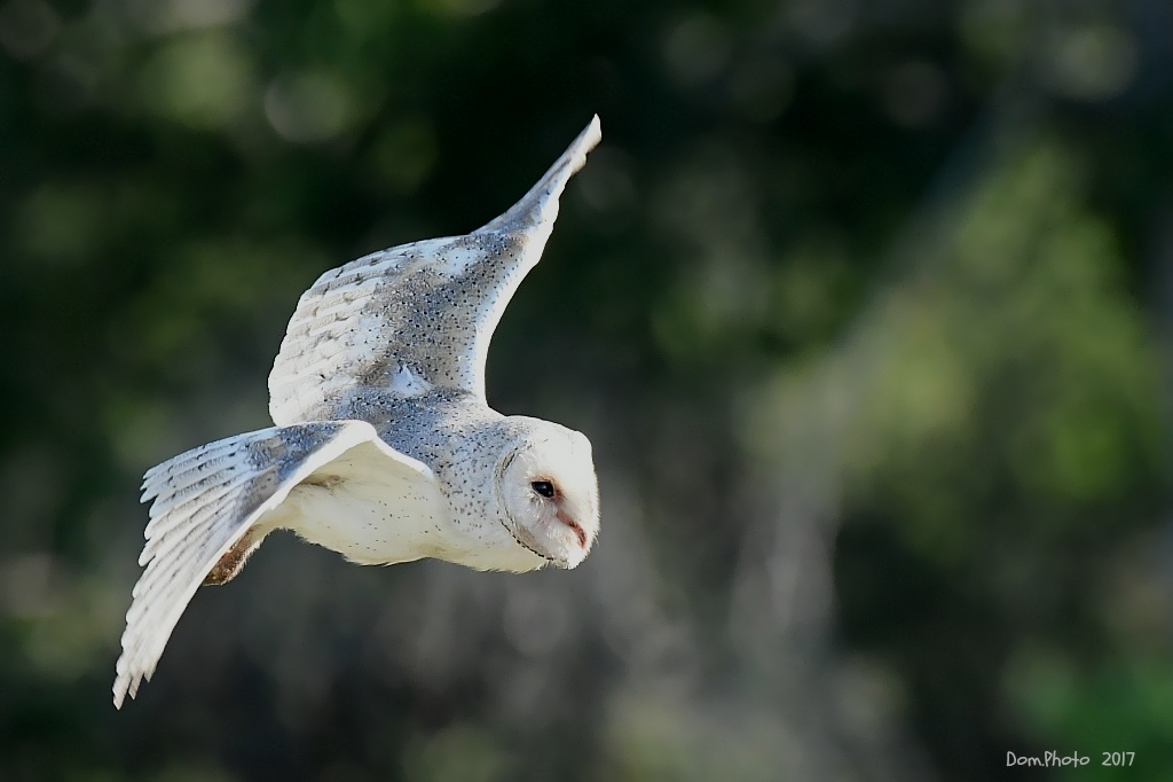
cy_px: 391
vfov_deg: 1.8
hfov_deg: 2.8
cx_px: 586
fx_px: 24428
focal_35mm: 750
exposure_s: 1/1500
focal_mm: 500
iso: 3200
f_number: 8
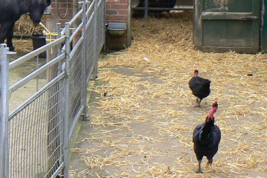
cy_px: -32
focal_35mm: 113
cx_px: 31
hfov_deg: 17.9
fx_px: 838
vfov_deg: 11.9
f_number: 4
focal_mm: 6
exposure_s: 1/100
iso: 80
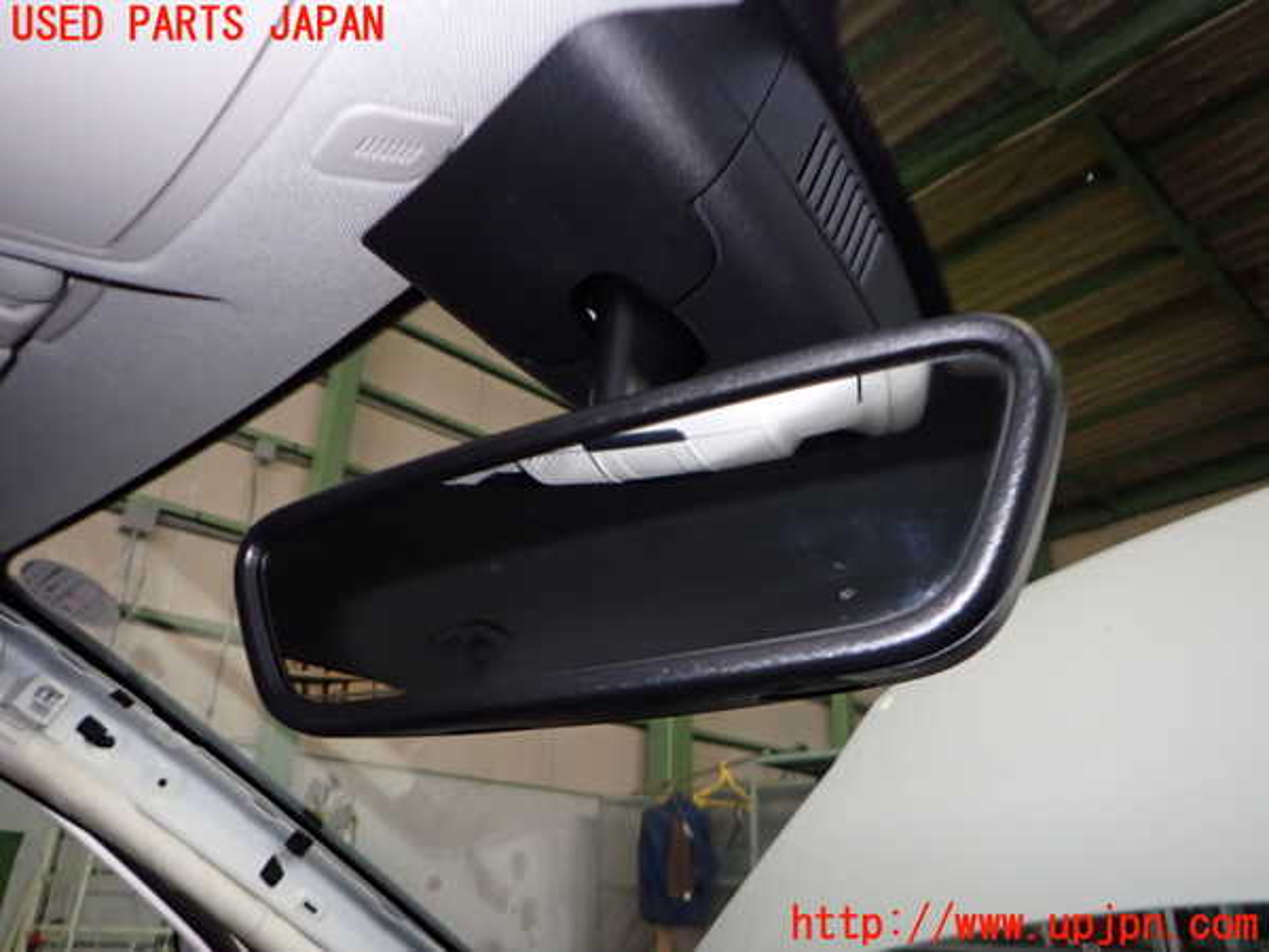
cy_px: 476
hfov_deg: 69.4
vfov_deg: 54.9
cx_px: 634
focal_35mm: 25
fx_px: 916
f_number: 5.6
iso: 500
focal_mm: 4.5
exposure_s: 1/30
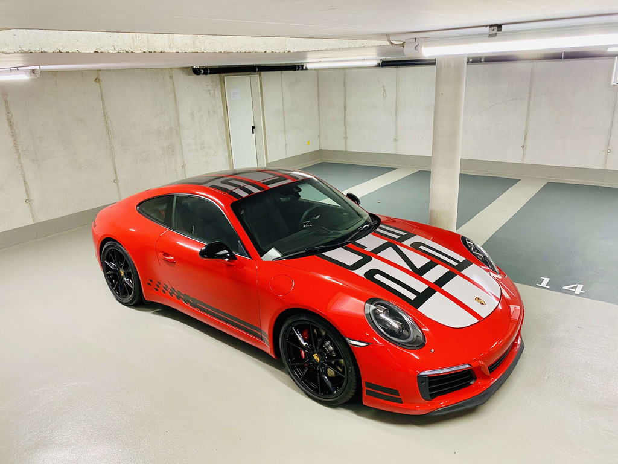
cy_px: 232
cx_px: 309
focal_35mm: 26
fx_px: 464
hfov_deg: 67.3
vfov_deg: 53.1
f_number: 1.8
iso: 100
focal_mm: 4.25
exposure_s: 1/50
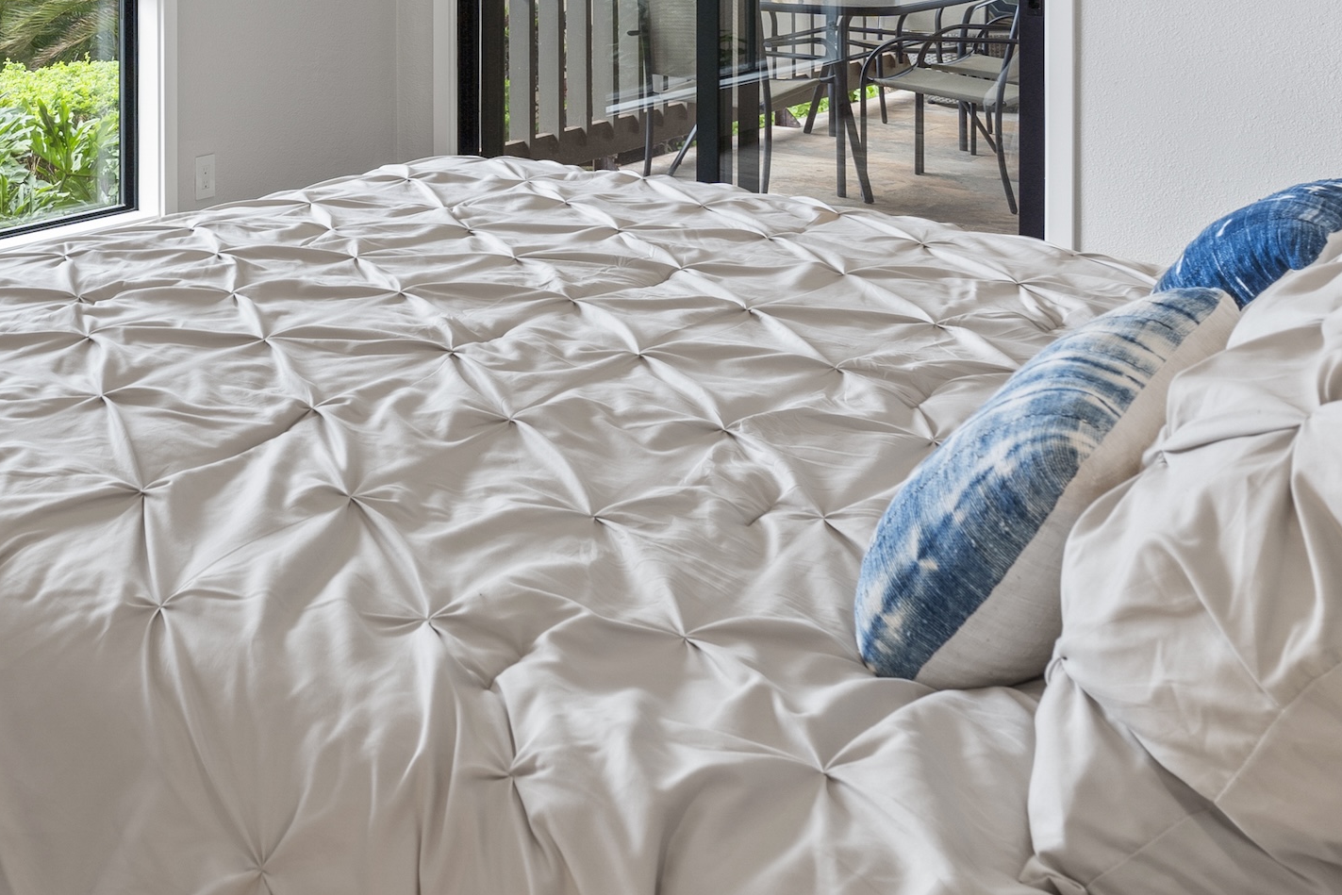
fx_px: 1603
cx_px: 163
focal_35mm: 43
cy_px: -168
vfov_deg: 27.6
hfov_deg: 42.1
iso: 100
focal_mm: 17
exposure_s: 1/4
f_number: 8
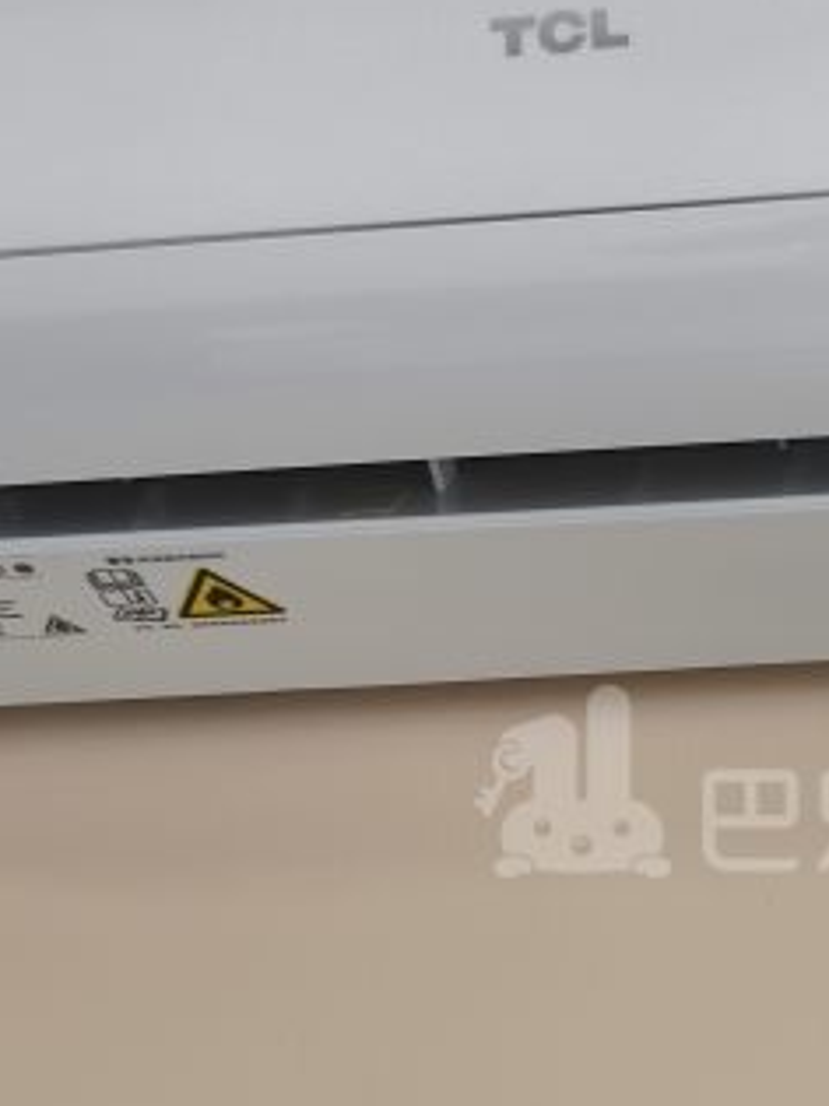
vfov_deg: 24.8
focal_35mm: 78
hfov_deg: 18.6
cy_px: 785
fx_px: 2492
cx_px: 755
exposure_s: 1/100
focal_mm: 5.6
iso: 201
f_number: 1.57
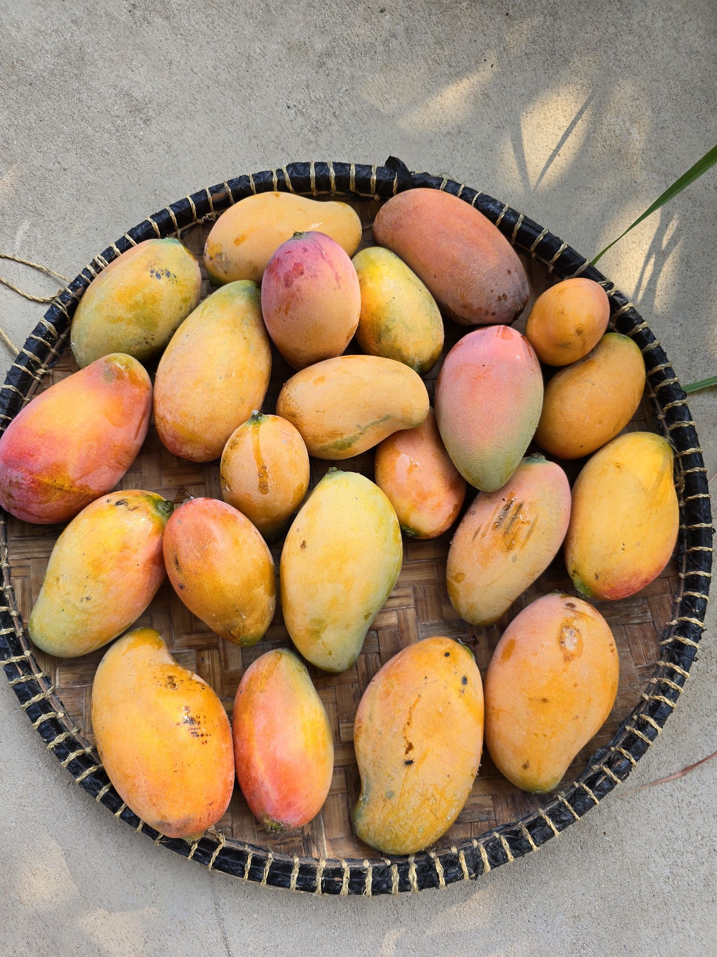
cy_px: 478
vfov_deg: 73.9
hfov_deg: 58.9
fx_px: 635
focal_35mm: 23
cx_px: 358
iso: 20
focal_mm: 6.3
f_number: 1.7
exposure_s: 1/182
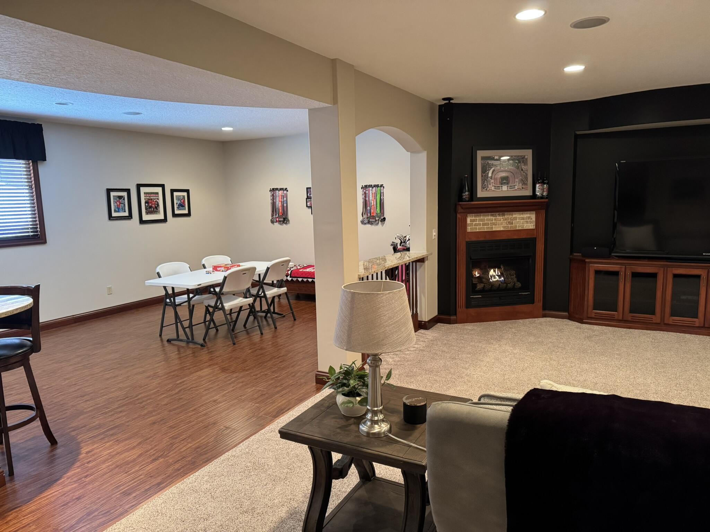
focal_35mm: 24
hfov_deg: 71.6
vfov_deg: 56.8
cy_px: 266
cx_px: 355
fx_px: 492
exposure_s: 1/60
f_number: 1.78
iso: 500
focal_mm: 6.76
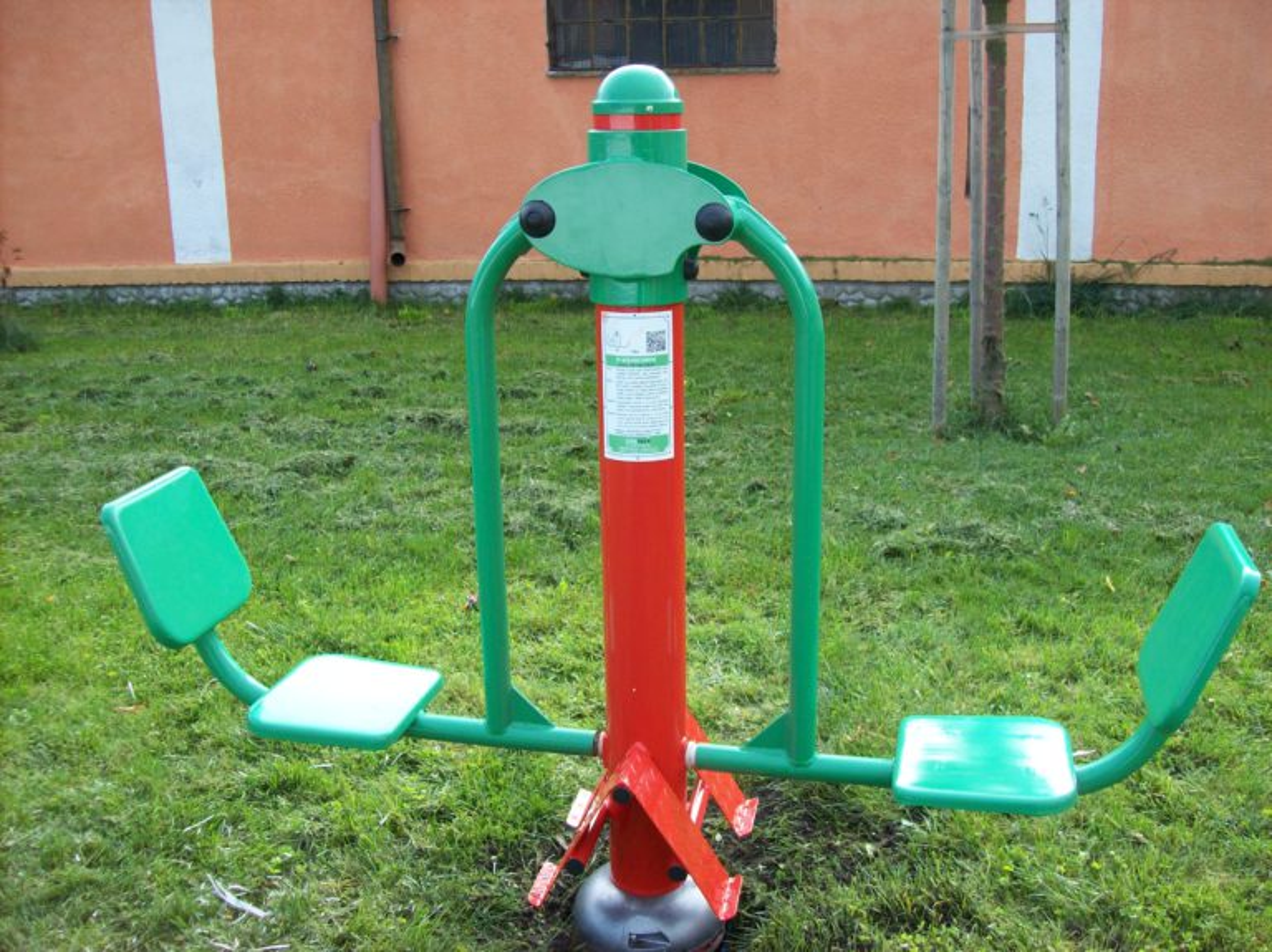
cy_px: 476
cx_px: 636
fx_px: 1322
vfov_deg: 39.6
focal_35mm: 36
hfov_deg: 51.4
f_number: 2.7
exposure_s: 1/325
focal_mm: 6
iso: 80
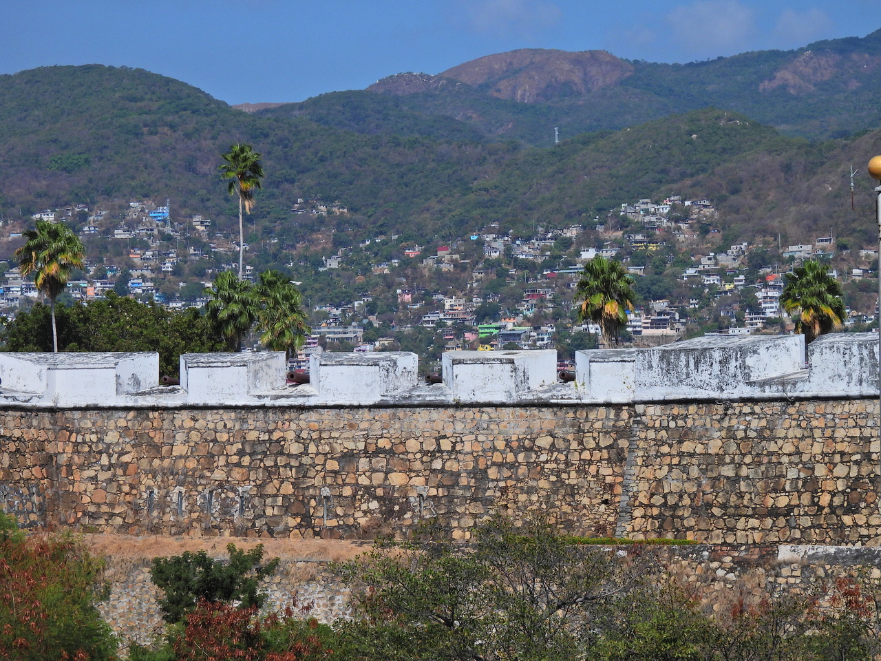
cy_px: 330
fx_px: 4327
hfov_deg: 11.6
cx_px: 440
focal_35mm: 170
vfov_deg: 8.7
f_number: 5
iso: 100
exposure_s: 1/2000
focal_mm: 30.3
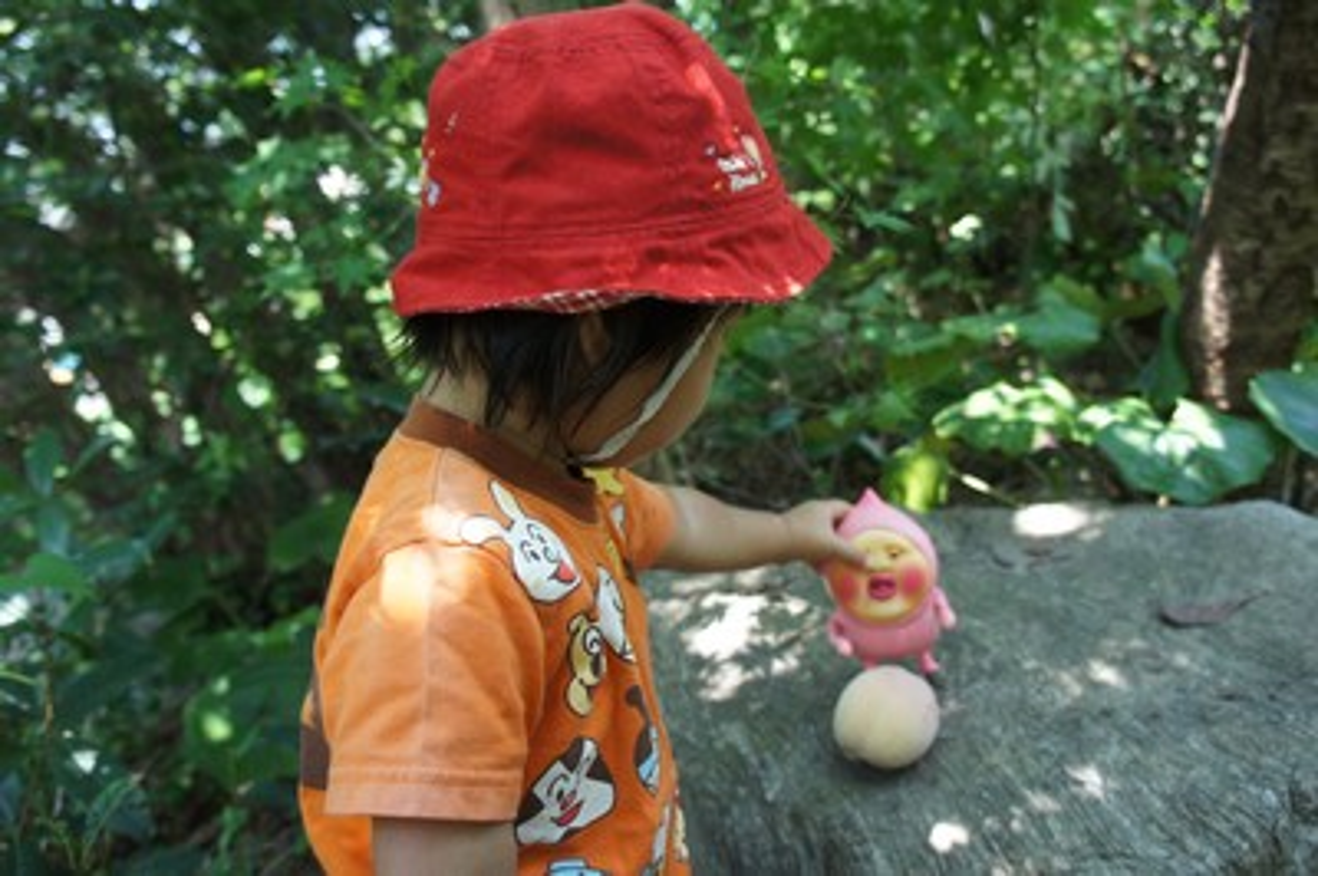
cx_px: 659
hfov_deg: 62.0
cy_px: 438
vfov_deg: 43.5
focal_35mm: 30
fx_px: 1097
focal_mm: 20
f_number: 4.5
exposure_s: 1/250
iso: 1000
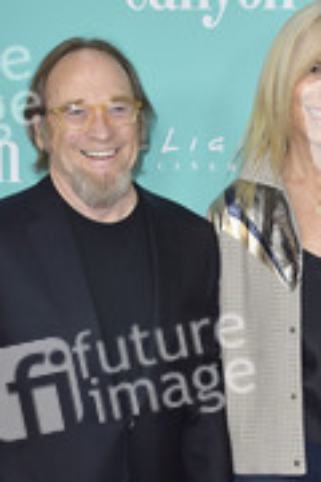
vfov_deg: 24.0
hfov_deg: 17.0
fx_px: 1070
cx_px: 197
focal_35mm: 80
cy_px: 511
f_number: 7.1
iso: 400
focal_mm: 36
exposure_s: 1/250
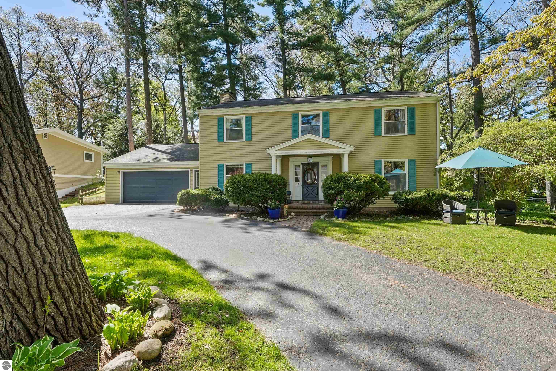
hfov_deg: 92.6
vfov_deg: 69.9
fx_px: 266
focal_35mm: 17
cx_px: 278
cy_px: 186
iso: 640
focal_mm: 17.2
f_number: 11
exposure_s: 1/60
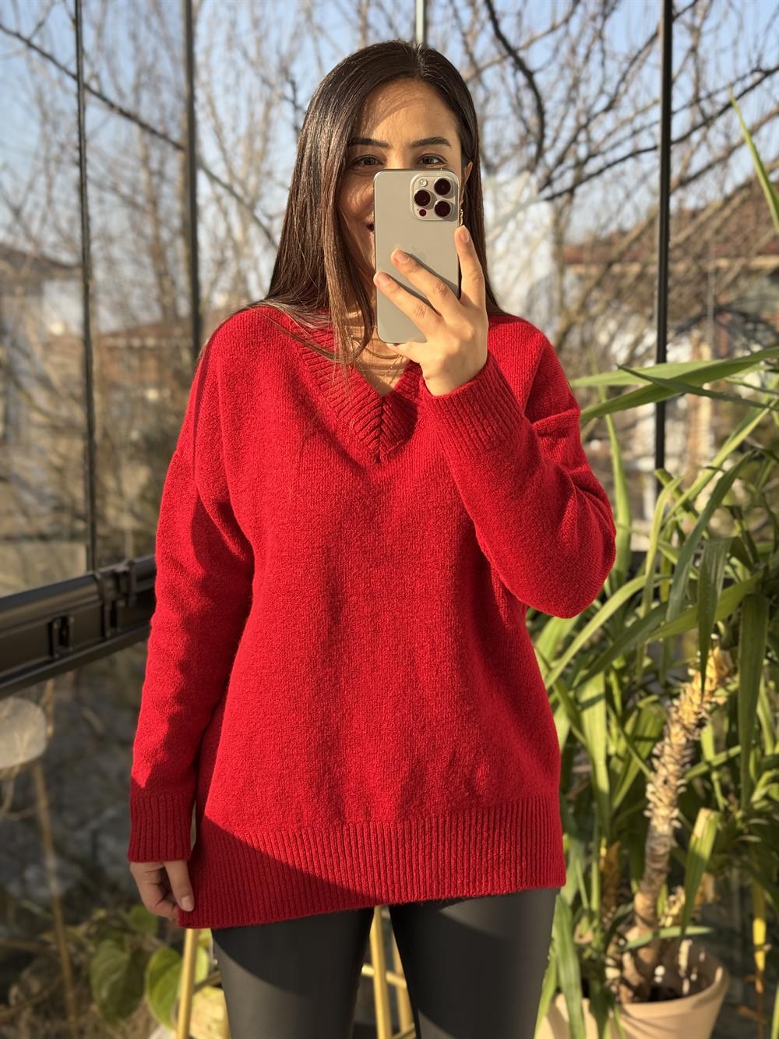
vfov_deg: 39.7
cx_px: 390
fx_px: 1440
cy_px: 520
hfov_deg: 30.3
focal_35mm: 48
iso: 64
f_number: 1.78
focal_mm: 6.76
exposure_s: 1/379
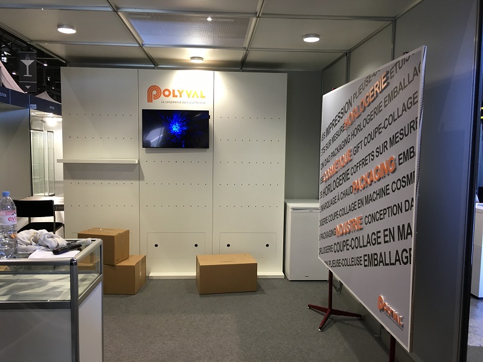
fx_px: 405
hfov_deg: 61.7
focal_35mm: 29
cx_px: 242
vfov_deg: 48.2
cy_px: 181
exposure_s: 1/33
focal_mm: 4.15
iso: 125
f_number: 2.2
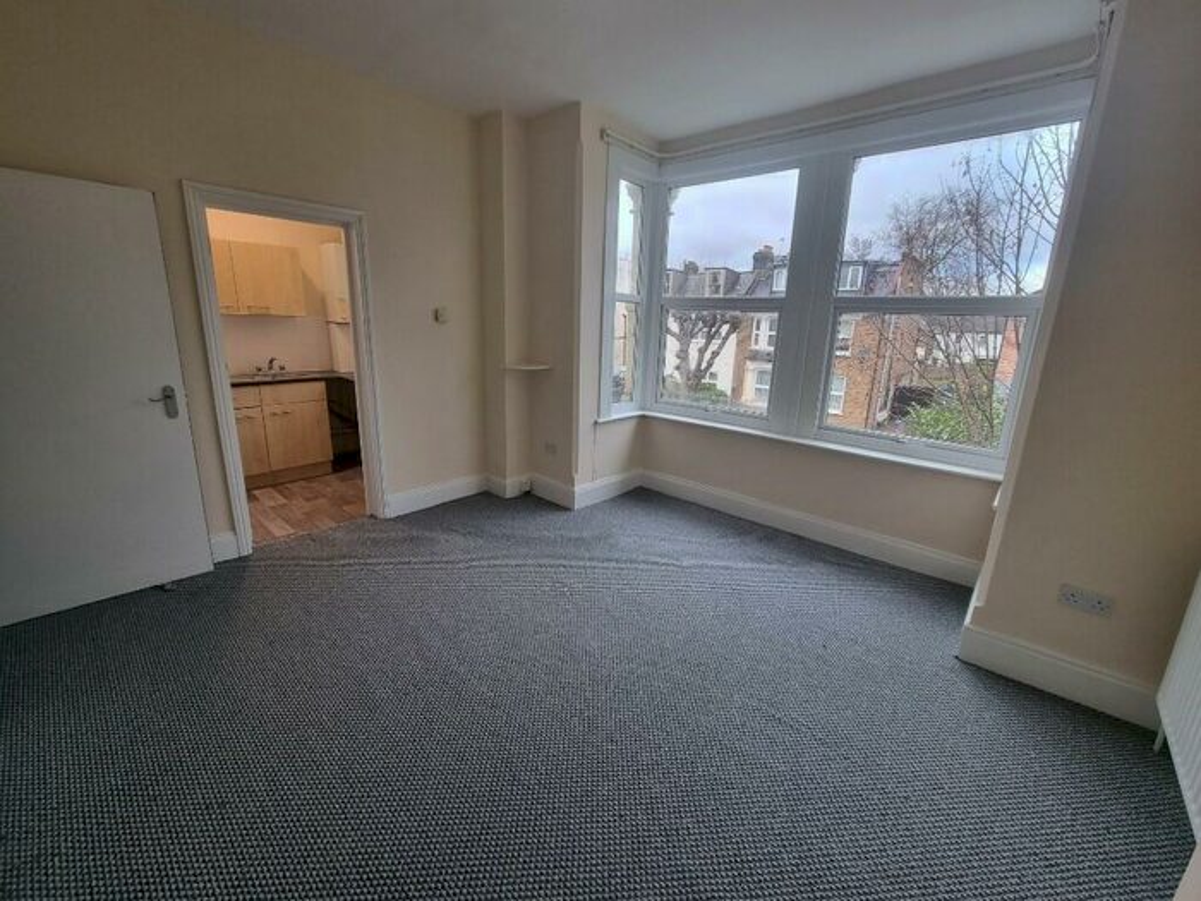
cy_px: 450
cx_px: 600
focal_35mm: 13
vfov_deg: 89.9
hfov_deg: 106.2
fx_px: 451
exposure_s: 1/50
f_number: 2.2
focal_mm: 2.2
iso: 64
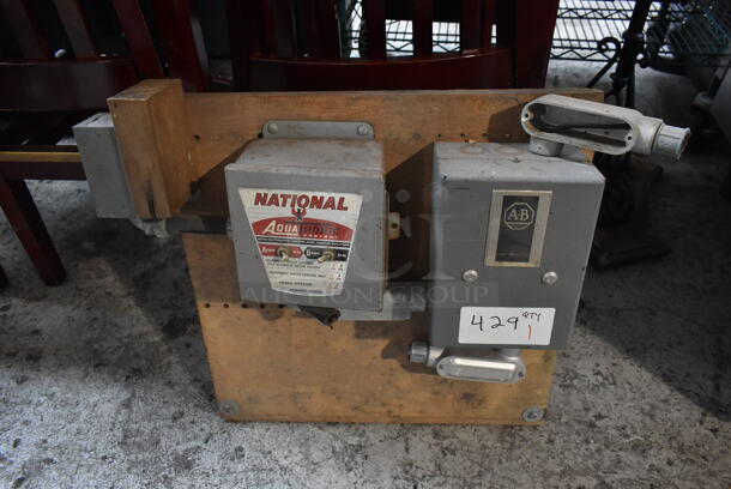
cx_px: 366
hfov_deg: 67.3
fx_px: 549
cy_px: 244
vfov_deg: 48.0
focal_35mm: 27
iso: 1800
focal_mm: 18
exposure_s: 1/30
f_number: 6.3
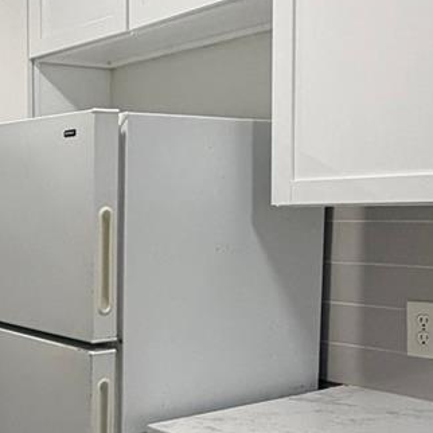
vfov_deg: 28.9
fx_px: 835
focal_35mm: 59
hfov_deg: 26.7
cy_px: 286
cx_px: -44
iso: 250
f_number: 2.2
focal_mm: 2.22
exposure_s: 1/120
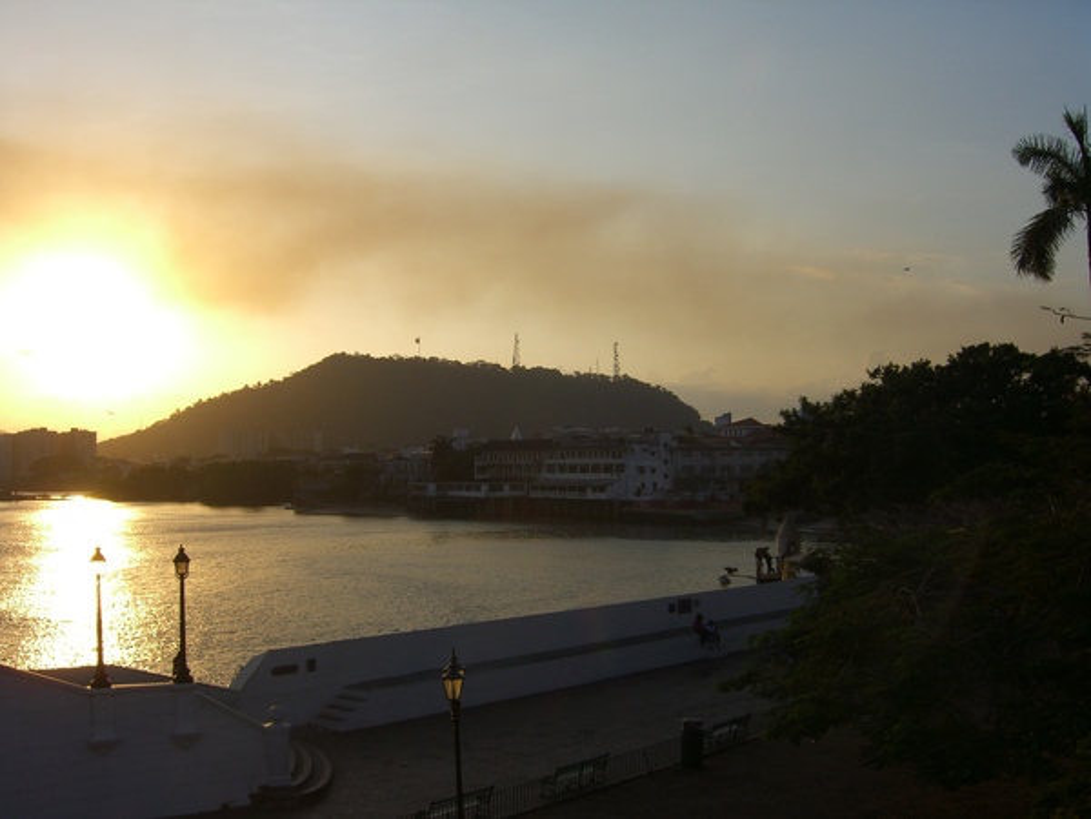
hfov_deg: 49.0
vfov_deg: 37.7
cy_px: 410
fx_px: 1198
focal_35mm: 38
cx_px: 546
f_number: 8
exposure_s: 1/250
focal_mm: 7.9
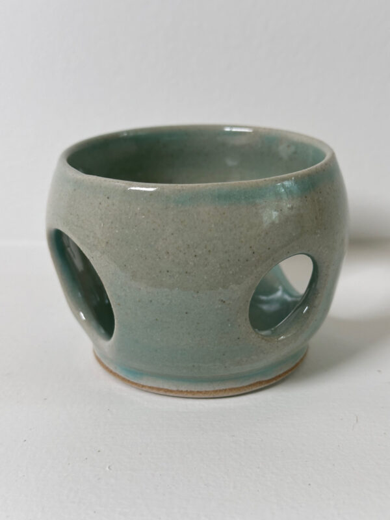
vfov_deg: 39.7
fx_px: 721
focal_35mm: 48
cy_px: 260
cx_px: 195
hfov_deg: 30.3
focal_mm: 6.86
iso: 80
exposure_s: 1/121
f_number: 1.78
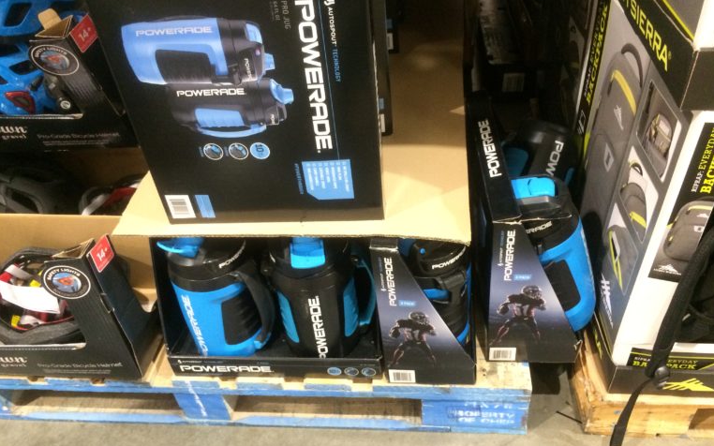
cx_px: 359
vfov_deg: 40.6
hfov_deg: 61.2
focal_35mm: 31
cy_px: 225
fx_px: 603
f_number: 2.2
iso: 320
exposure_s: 1/30
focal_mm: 4.15
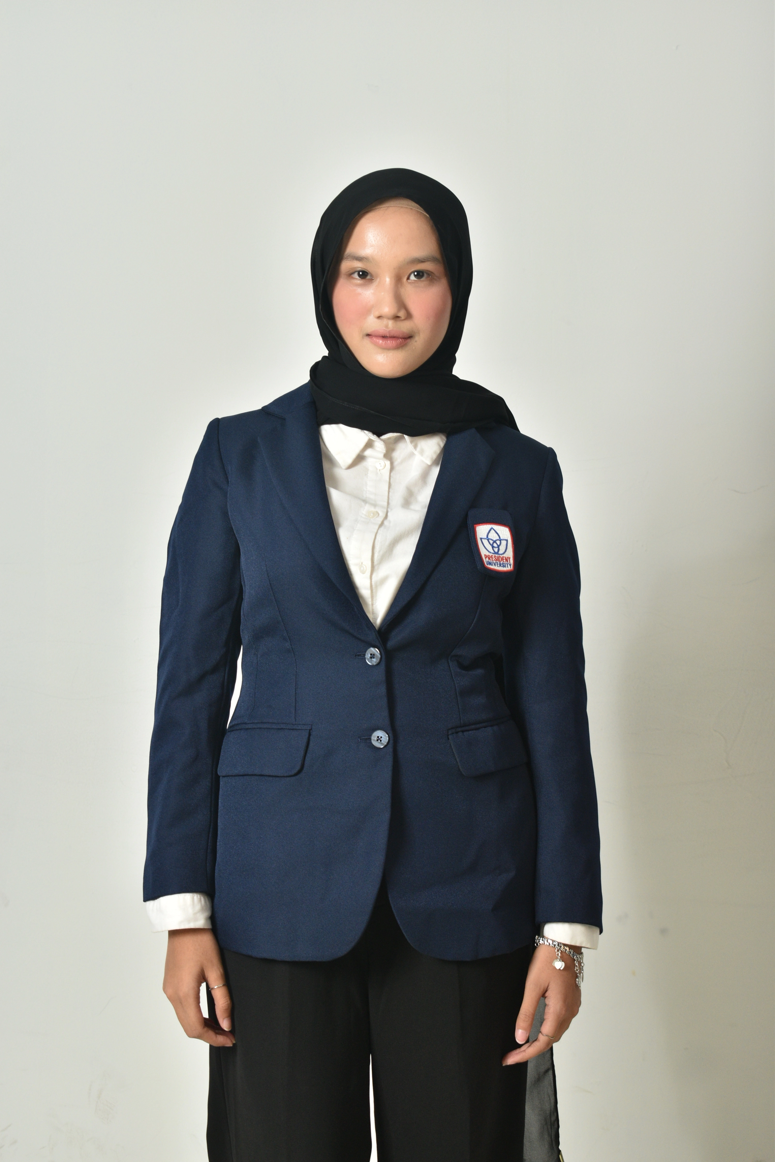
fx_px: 2323
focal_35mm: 72
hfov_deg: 18.9
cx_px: 388
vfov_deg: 28.1
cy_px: 581
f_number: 5.3
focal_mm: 48
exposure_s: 1/160
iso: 400
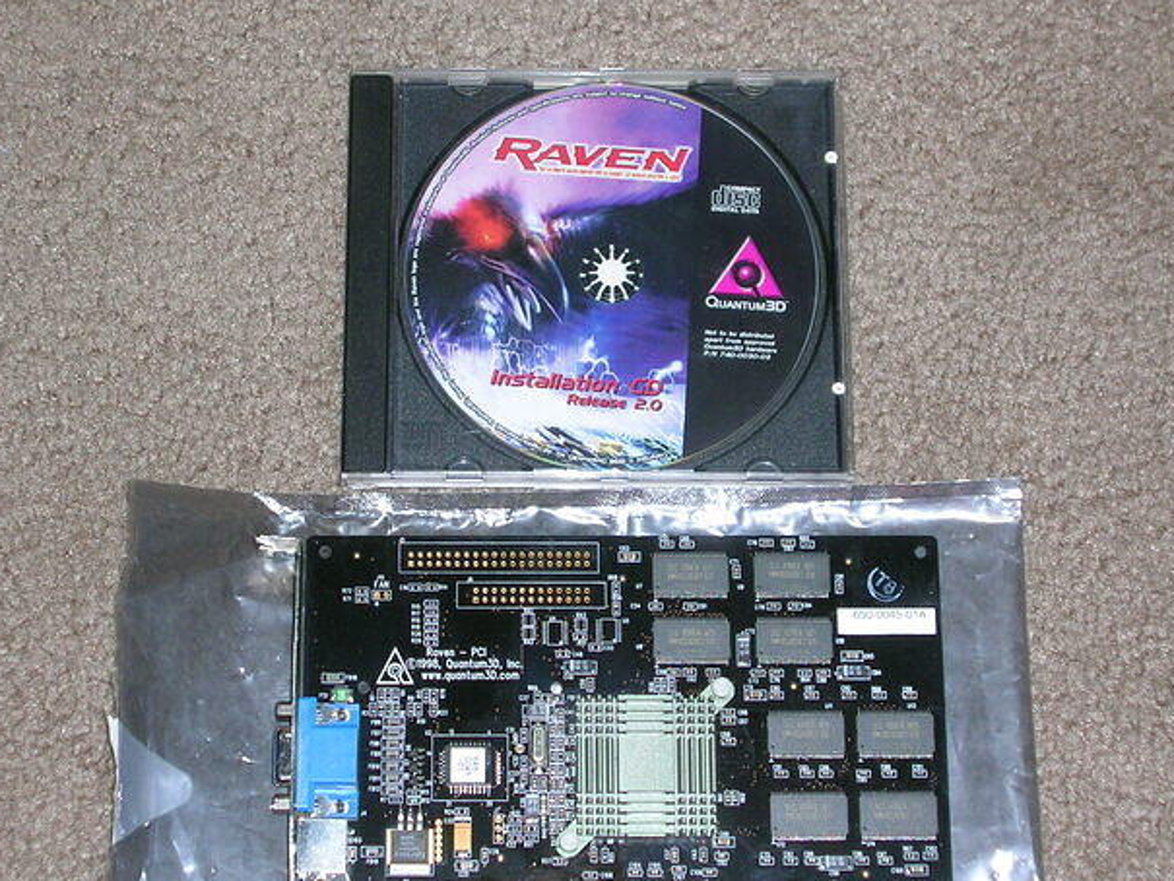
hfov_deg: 21.5
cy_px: 464
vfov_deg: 16.2
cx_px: 567
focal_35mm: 91
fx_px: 3087
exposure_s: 1/60.1
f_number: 4.2
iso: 63
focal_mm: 13
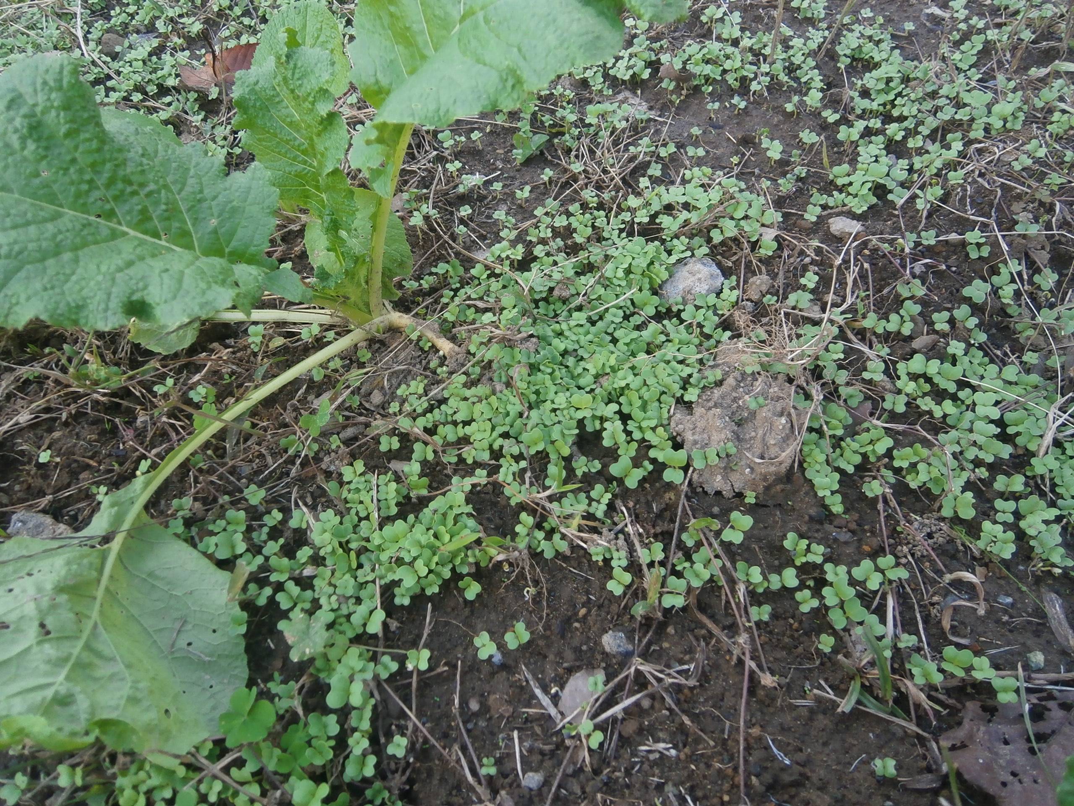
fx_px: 807
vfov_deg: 53.1
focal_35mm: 26
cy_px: 403
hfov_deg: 67.3
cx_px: 537
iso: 80
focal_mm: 4.7
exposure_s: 1/60
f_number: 2.8
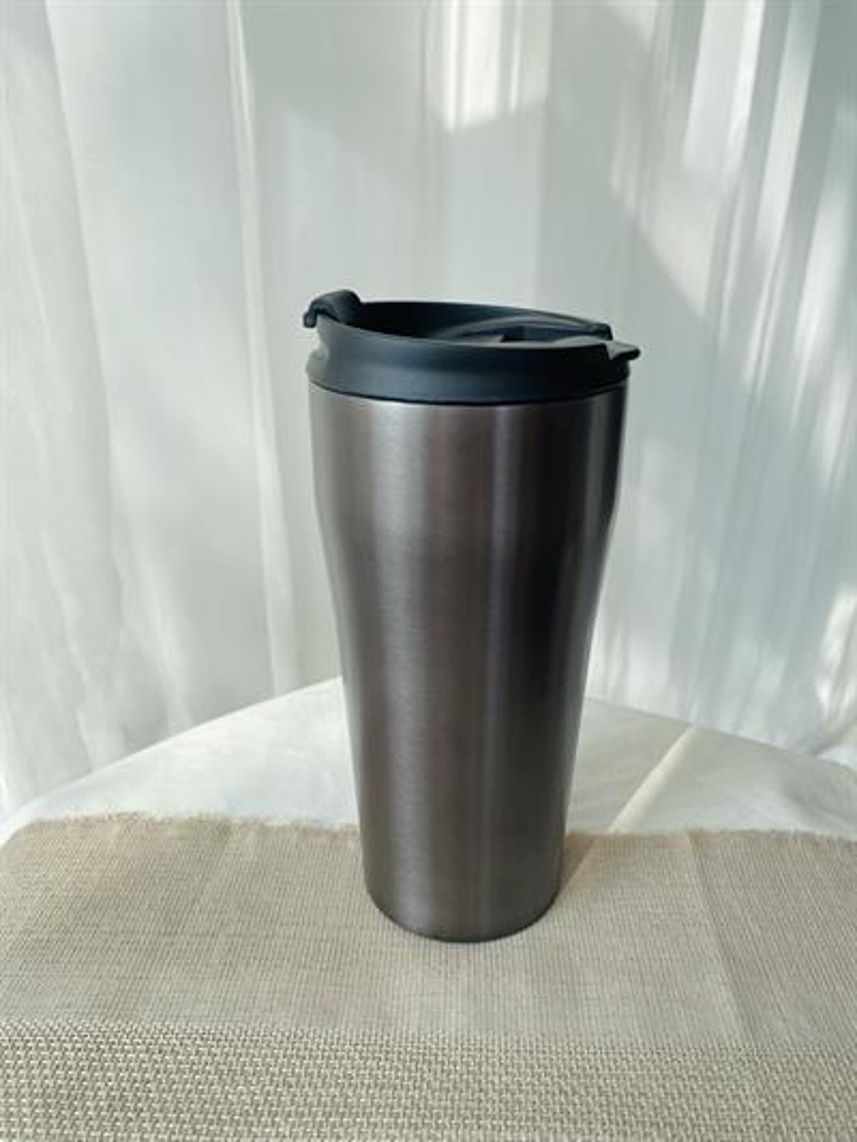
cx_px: 428
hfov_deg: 53.1
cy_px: 571
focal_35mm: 26
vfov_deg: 67.3
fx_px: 858
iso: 32
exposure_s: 1/706
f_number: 1.8
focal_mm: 4.25
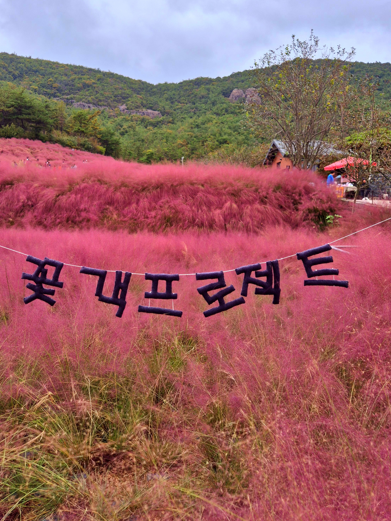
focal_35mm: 31
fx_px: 467
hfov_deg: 45.4
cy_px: 234
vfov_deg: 58.2
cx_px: 181
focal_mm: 5.4
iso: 25
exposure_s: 1/833
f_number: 1.8
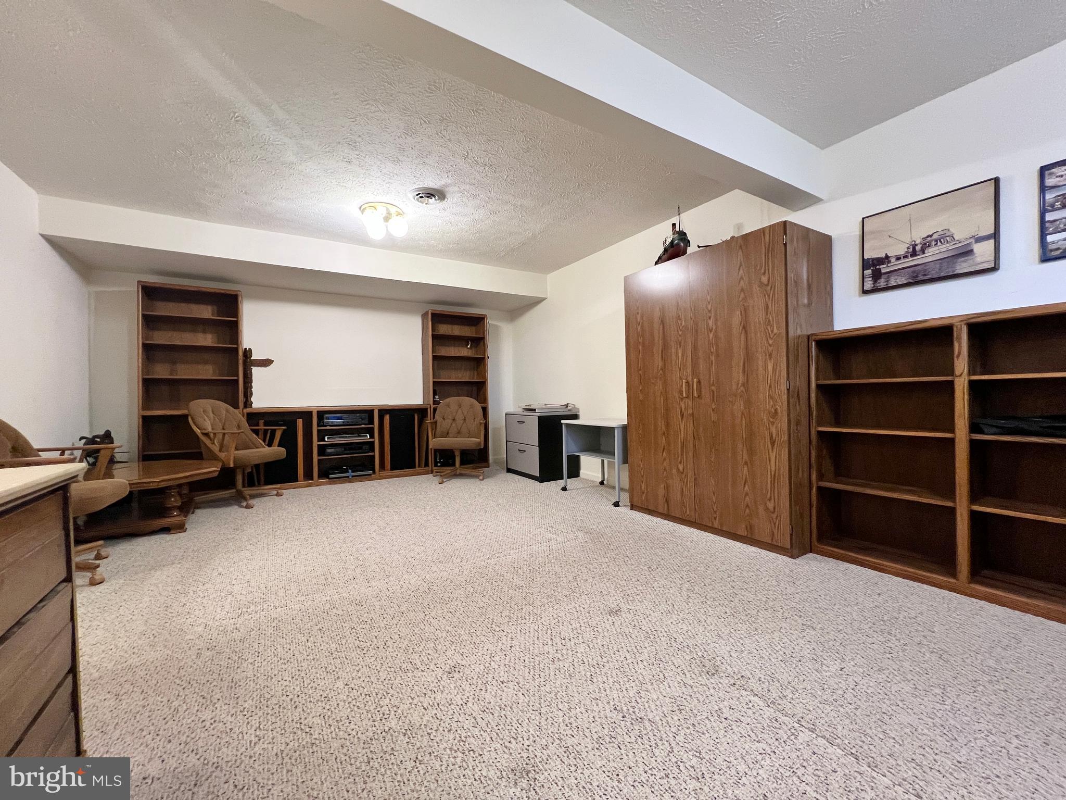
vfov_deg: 89.9
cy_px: 400
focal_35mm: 13
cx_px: 533
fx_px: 400
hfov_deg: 106.2
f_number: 1.8
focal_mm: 1.57
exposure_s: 1/60
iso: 320
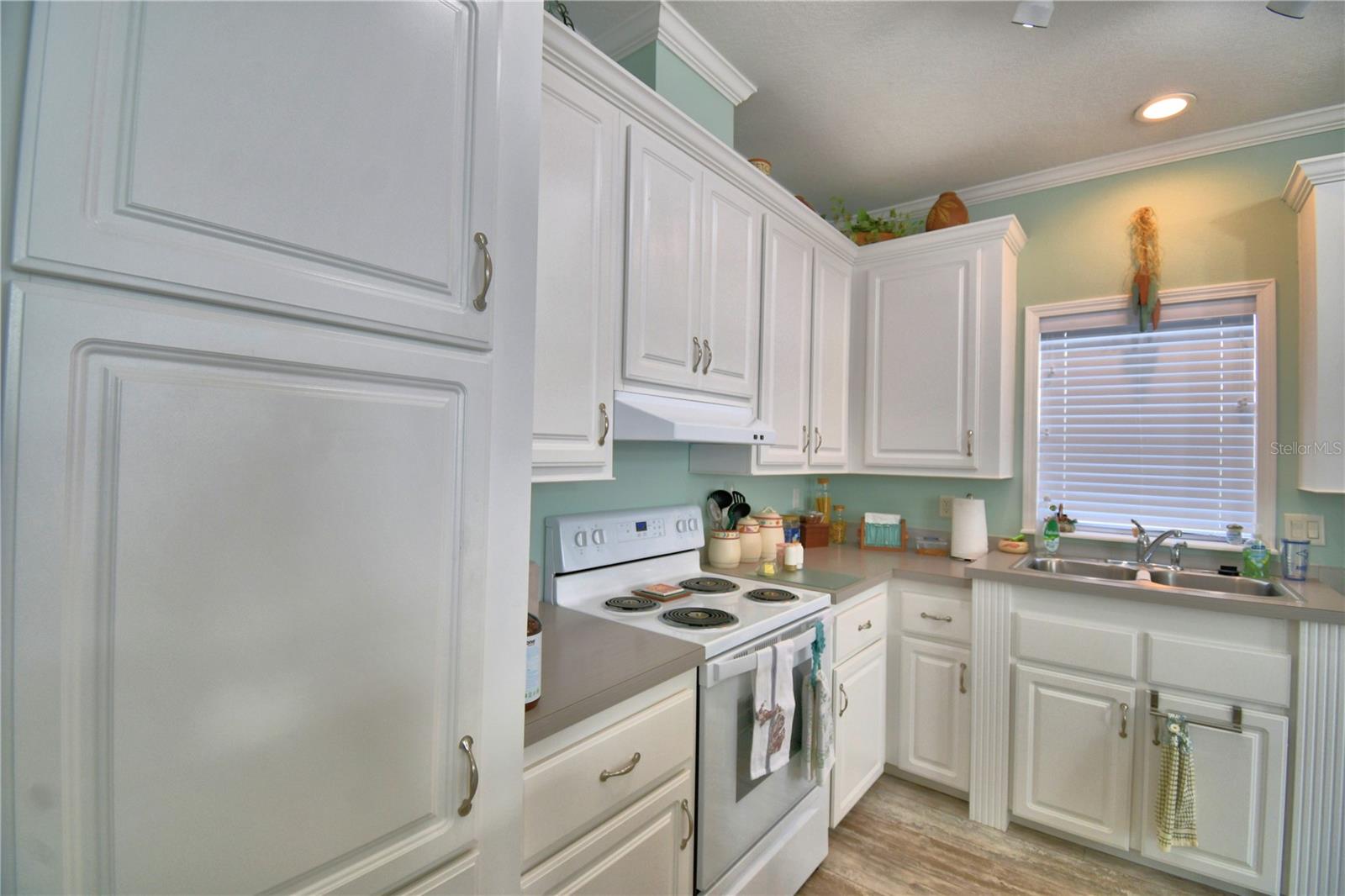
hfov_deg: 100.4
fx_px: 560
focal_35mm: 15
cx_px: 672
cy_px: 448
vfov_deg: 77.3
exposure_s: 1/125
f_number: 4.5
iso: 200
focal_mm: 10
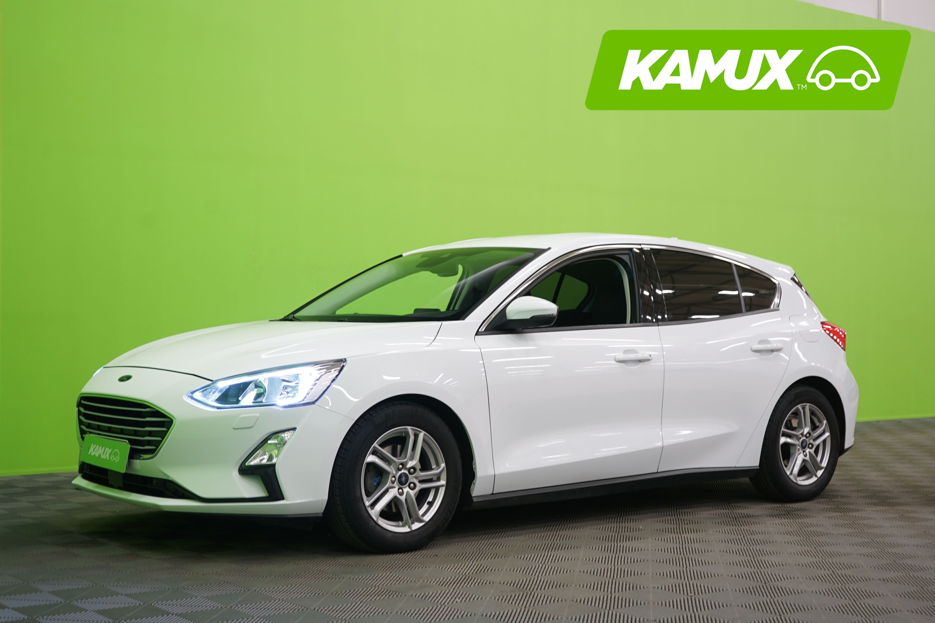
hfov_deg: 38.9
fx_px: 1324
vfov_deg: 26.5
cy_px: 312
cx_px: 468
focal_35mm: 51
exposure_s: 1/10
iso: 400
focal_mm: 51
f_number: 4.5
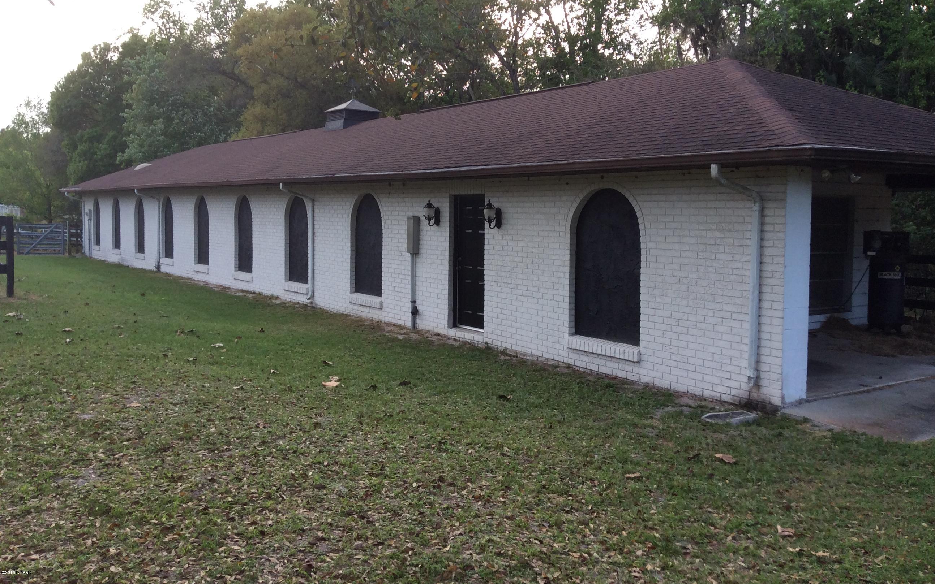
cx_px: 468
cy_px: 245
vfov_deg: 36.2
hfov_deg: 55.3
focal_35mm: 35
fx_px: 892
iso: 32
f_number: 2.4
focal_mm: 3.3
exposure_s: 1/219
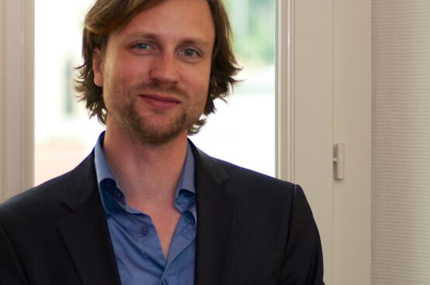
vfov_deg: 6.2
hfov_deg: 9.3
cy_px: 108
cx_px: 149
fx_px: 2649
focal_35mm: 222
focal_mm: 80
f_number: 2.8
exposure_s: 1/250
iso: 400
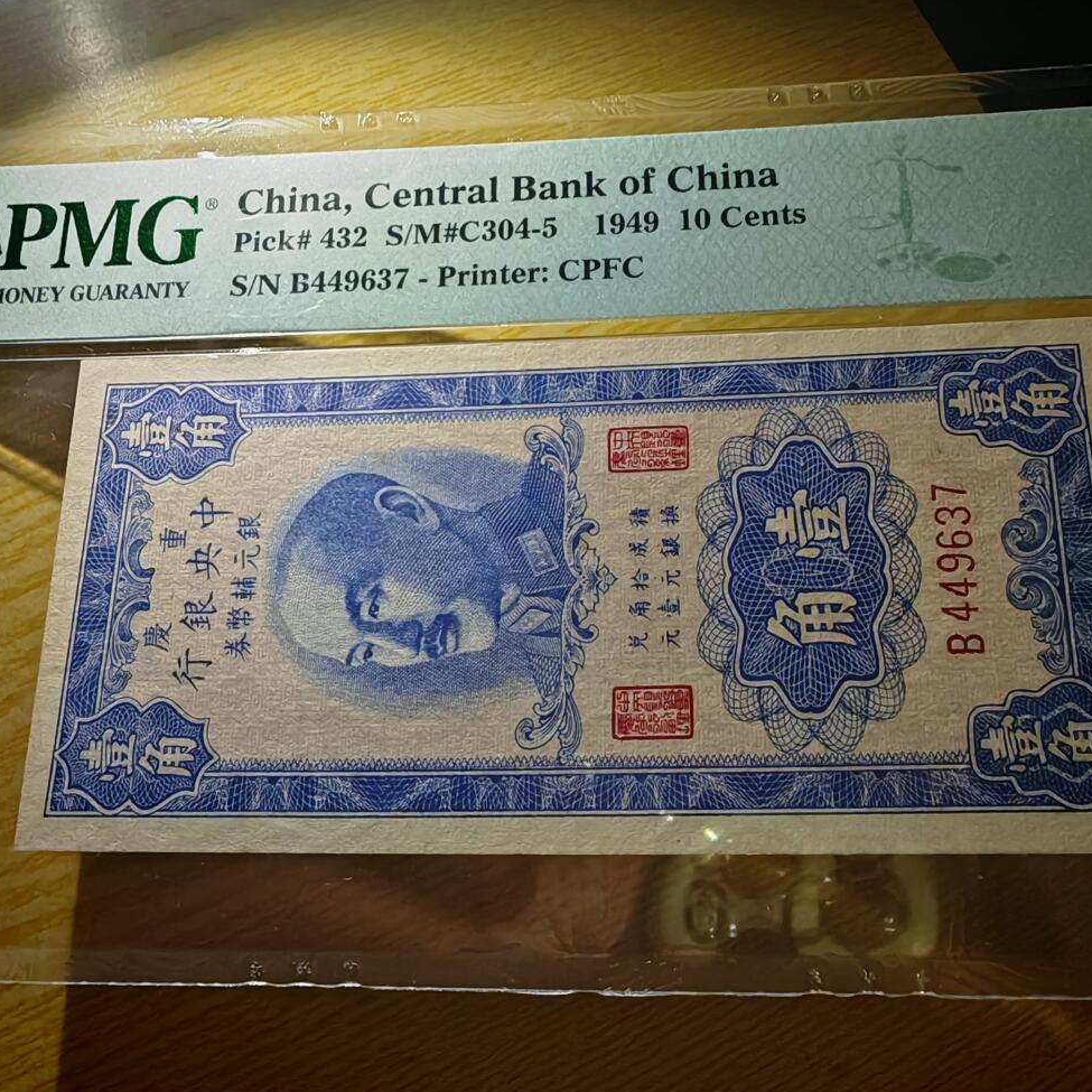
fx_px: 1178
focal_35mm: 33
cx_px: 609
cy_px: 523
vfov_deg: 49.7
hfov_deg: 49.6
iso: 320
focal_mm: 1.82
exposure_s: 1/33
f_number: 2
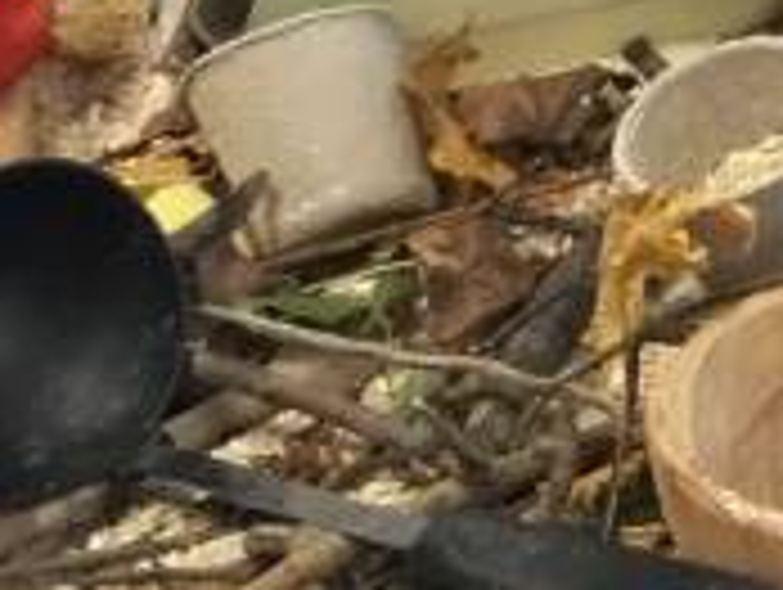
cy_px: -243
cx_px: 1814
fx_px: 4032
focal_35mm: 178
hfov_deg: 9.9
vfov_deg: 8.2
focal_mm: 3.3
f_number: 2.4
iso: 125
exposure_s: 1/33
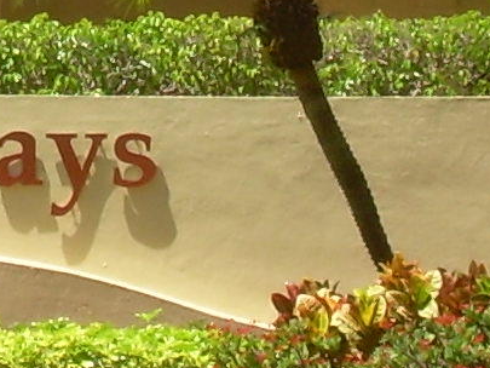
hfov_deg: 3.9
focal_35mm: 505
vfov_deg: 2.9
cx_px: -423
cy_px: -483
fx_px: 7151
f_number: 7
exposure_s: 1/115
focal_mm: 15.3
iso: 50
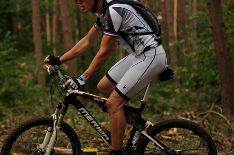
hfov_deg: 17.0
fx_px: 785
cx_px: 110
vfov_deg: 11.3
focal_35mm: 121
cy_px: 75
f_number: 2.8
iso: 200
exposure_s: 1/800
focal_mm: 70
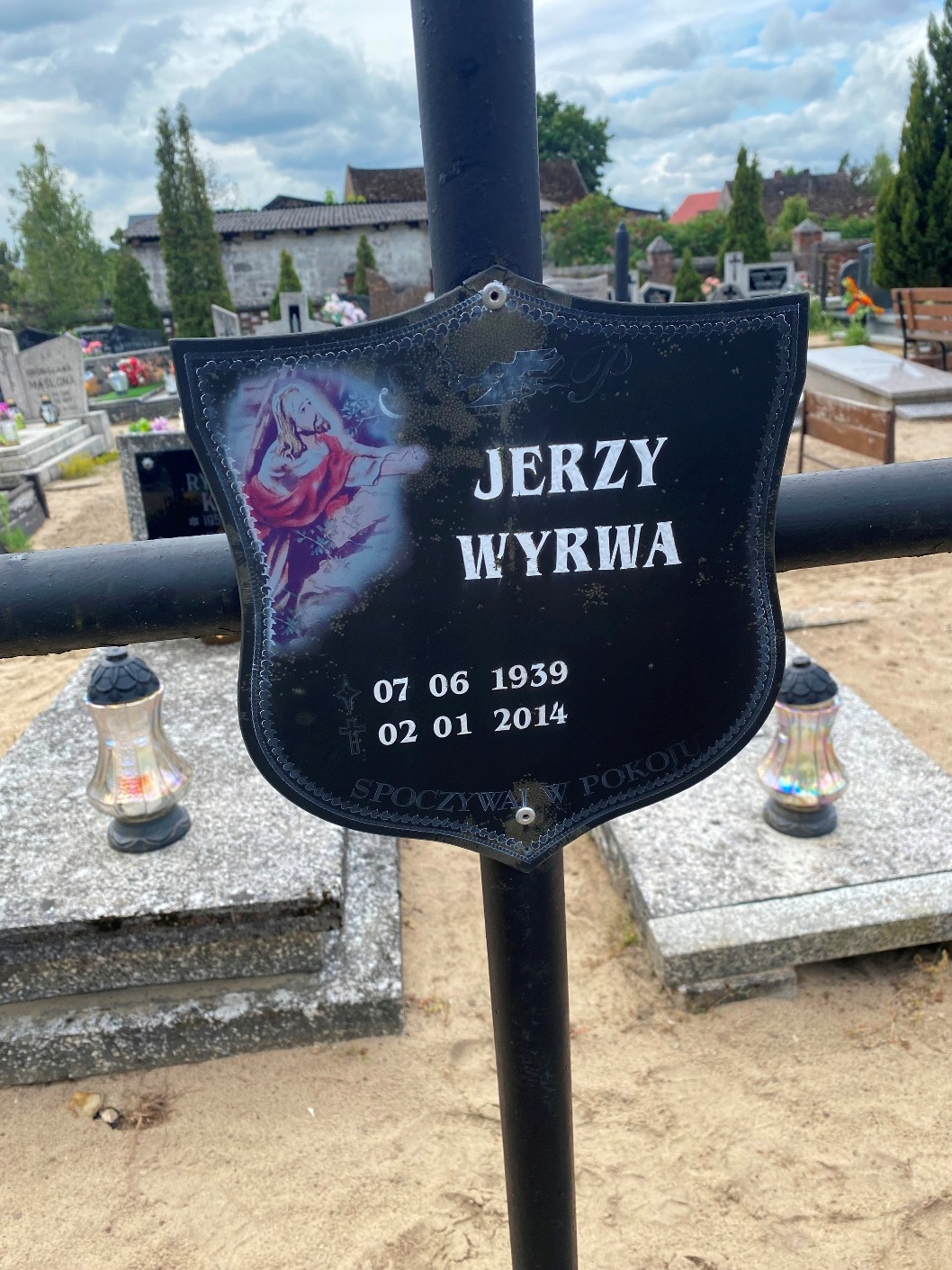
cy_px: 635
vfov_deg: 67.3
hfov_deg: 53.1
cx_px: 476
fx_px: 954
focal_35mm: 26
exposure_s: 1/1193
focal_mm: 4.25
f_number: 1.8
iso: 32
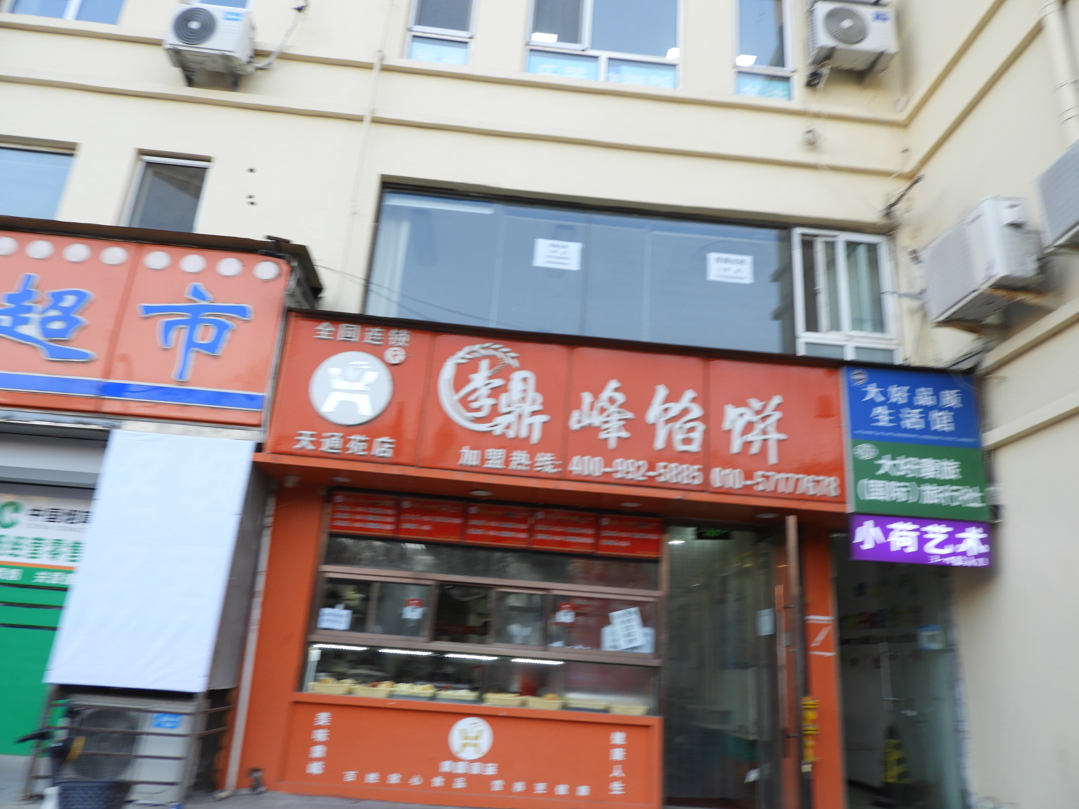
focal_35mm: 24
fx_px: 748
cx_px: 540
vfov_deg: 56.8
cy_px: 404
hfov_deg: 71.6
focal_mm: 4.3
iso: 100
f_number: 3.3
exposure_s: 1/60
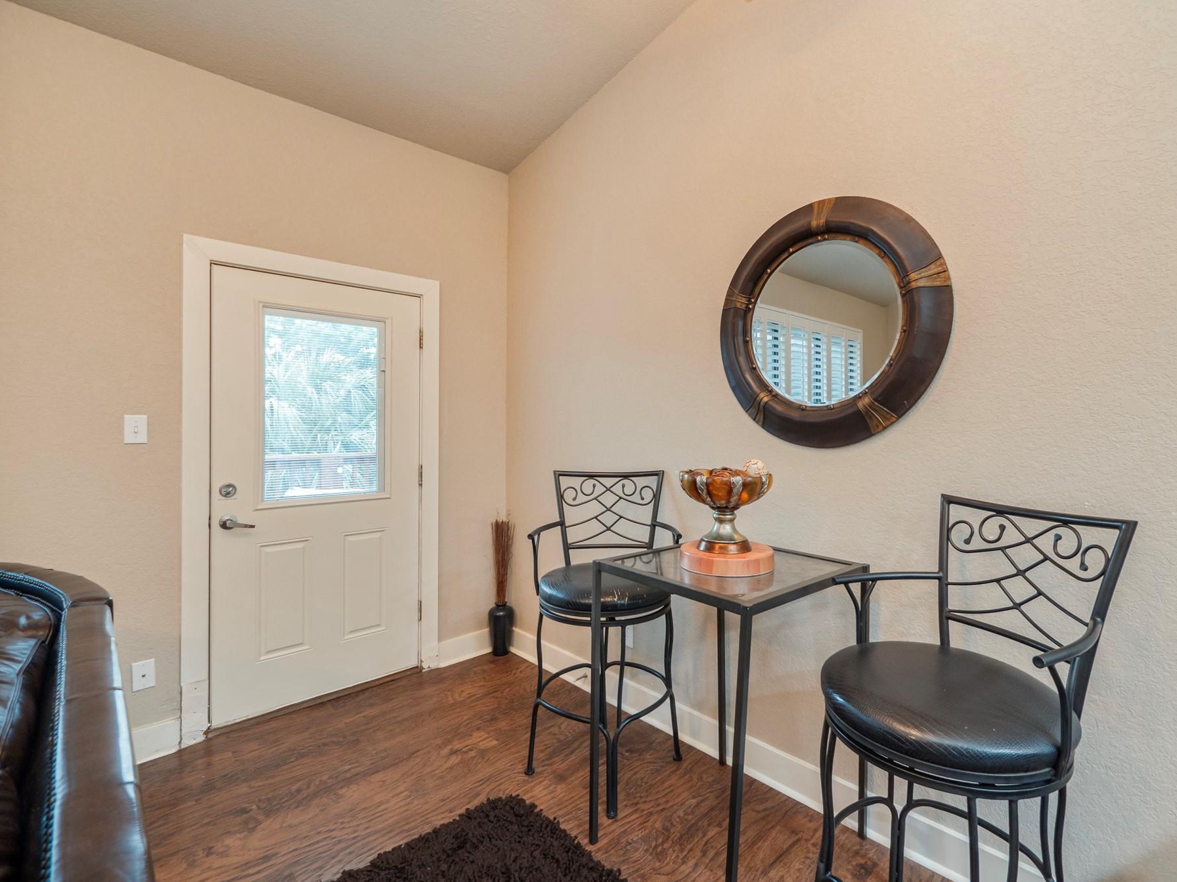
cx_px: 659
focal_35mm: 16
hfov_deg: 94.1
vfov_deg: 78.1
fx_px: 544
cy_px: 430
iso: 500
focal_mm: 7
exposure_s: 1/15
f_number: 4.5
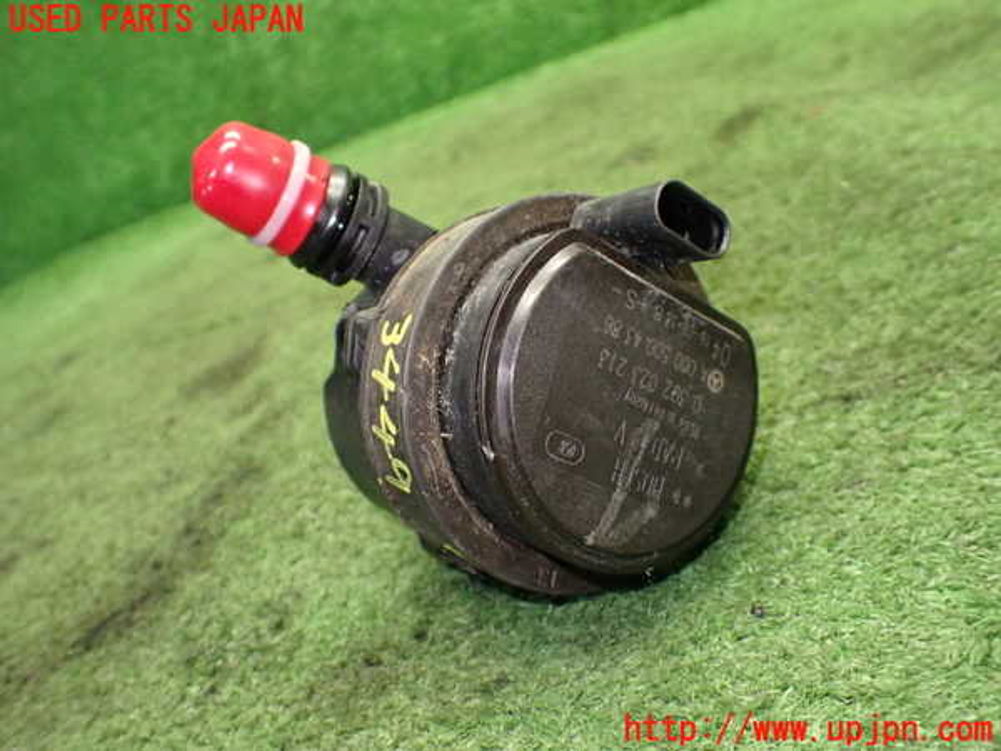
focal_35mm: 30
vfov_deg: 46.8
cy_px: 376
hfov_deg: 60.0
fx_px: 868
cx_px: 500
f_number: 2.3
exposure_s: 1/80
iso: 800
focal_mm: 5.4
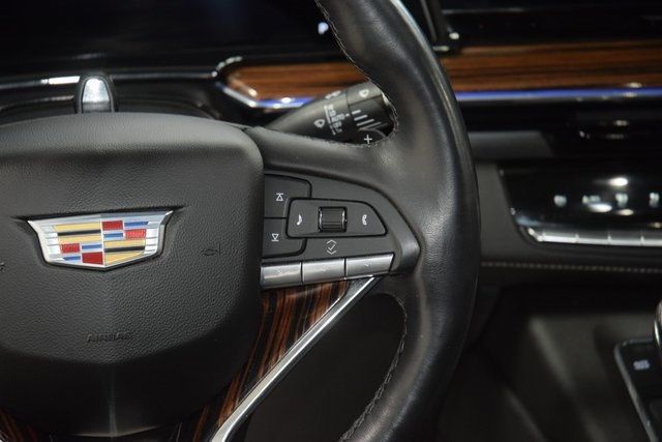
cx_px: 331
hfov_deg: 19.5
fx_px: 1931
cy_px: 221
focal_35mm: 105
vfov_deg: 13.0
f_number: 4.5
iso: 2200
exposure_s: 1/30
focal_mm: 70
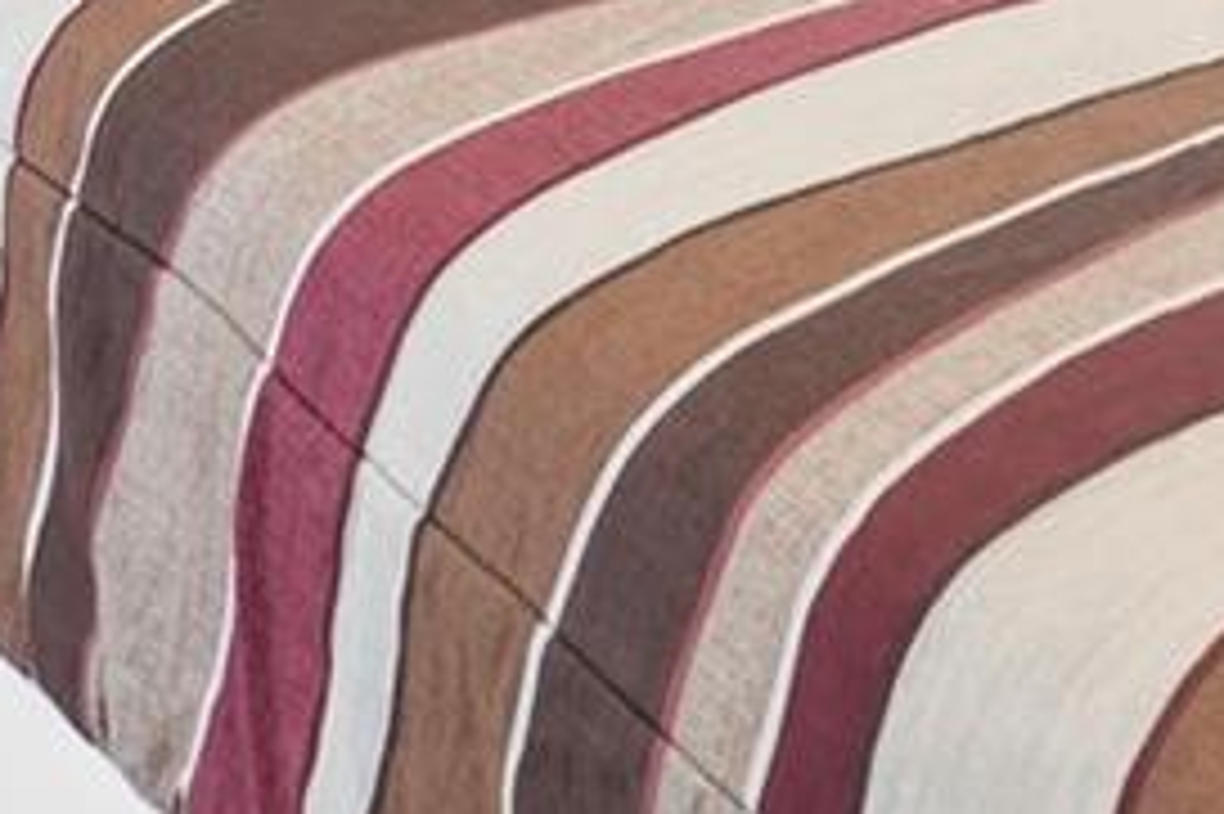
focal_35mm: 100
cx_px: 410
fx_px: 3398
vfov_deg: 11.0
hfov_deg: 20.4
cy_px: -1273
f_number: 8
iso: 400
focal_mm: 17
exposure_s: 1/3
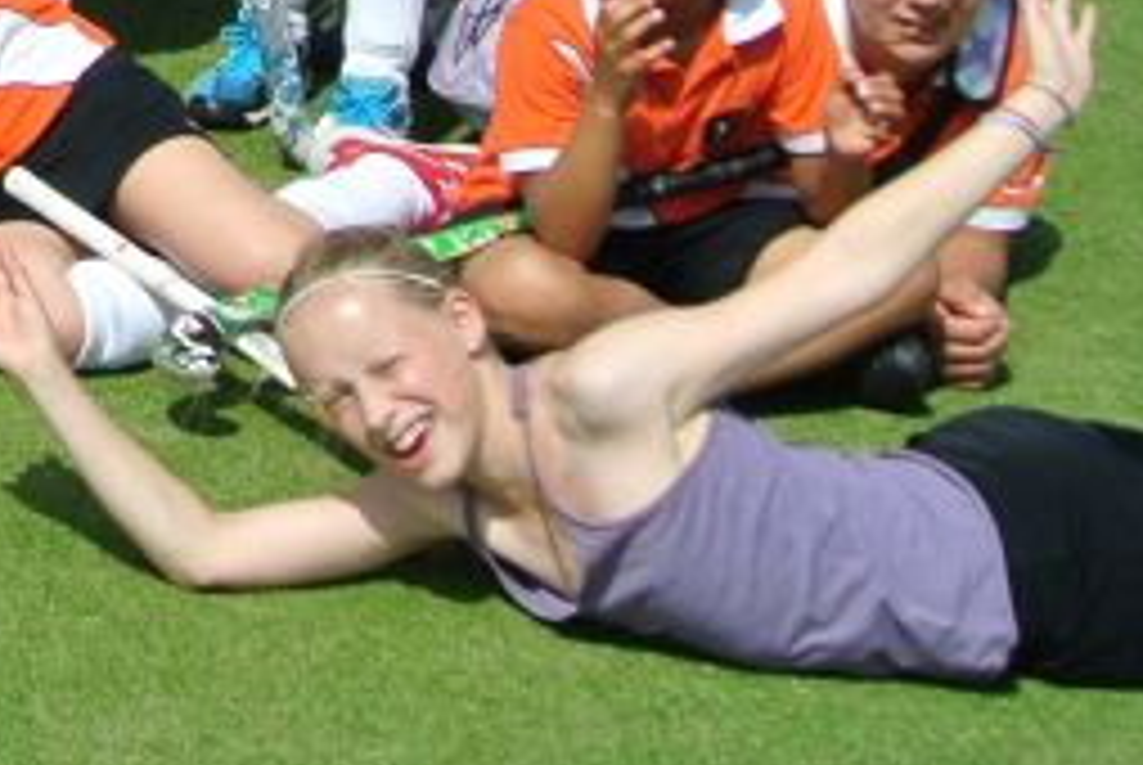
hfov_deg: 12.9
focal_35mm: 142
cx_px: -990
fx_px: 4514
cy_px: -682
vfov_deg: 9.2
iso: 100
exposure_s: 1/800
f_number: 5
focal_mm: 13.6
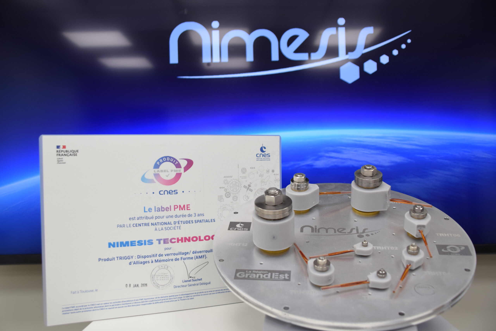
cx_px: 248
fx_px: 537
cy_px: 166
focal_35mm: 39
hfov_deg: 49.6
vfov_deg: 34.2
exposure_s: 1/100
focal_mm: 26
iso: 400
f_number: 4.5
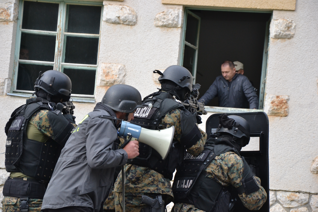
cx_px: 159
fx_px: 1192
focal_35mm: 135
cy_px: 106
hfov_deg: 15.2
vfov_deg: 10.2
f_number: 7.1
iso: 800
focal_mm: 90
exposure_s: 1/800
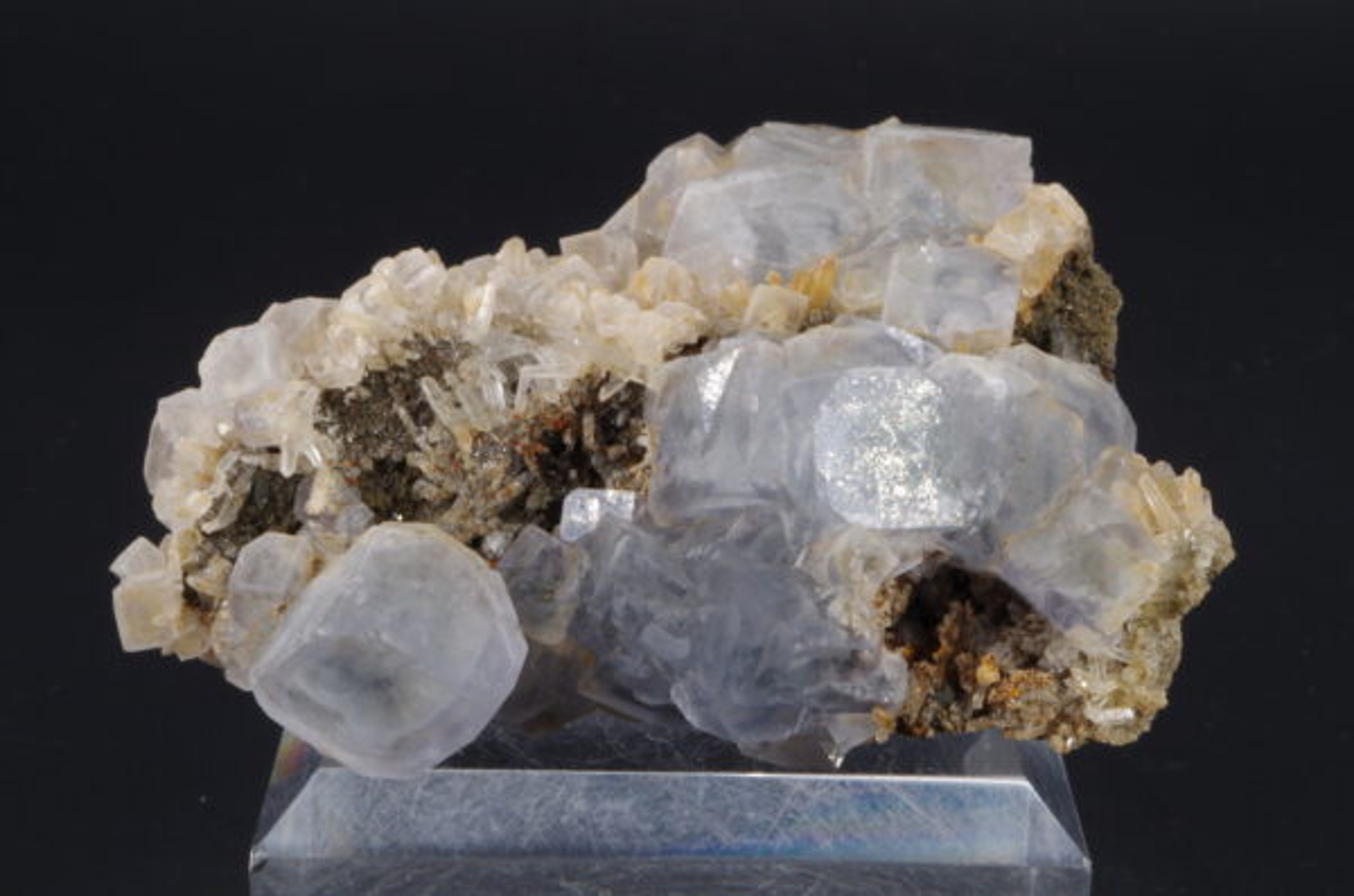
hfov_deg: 33.5
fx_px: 2251
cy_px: 448
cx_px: 677
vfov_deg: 22.5
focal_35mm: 60
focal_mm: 40
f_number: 5
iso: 100
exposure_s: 1/2
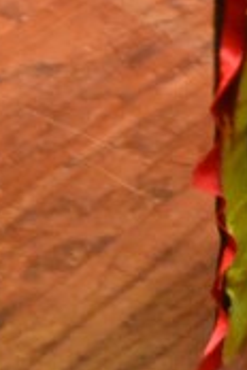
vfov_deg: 5.0
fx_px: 4085
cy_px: -564
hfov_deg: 3.5
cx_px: 343
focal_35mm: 397
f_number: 5.3
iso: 3200
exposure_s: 1/10
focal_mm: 40
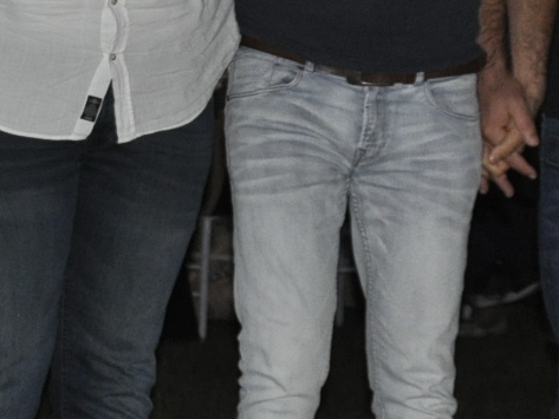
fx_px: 4216
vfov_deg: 5.7
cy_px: 144
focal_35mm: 261
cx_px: -128
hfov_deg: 7.5
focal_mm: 40
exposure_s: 1/60
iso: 800
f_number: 4.5
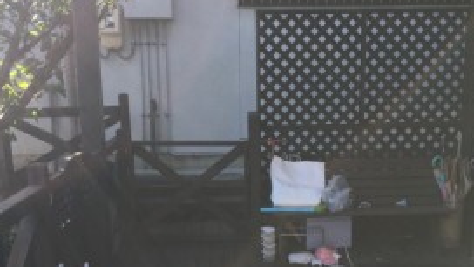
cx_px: 263
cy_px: 210
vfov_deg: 23.6
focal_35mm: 50
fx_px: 628
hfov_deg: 41.3
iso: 25
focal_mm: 4.15
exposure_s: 1/243
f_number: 2.2
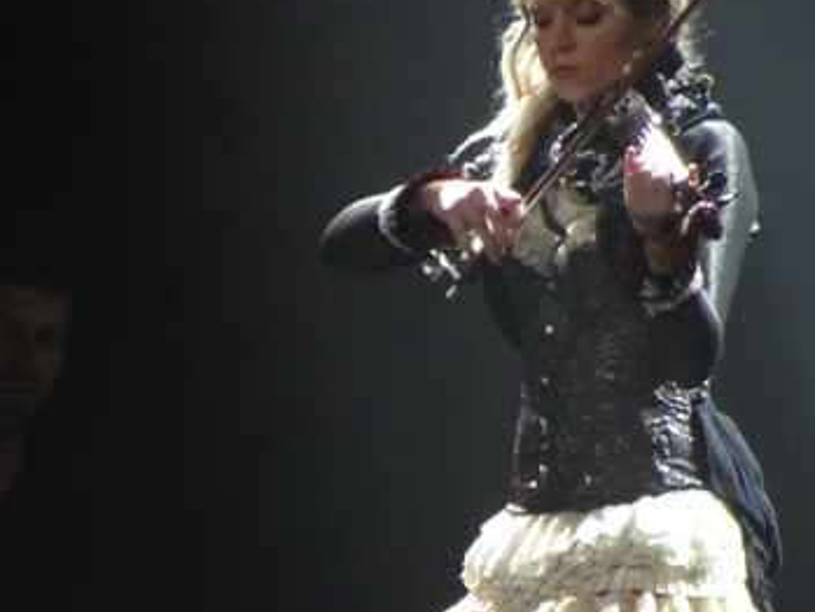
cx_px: 402
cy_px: 257
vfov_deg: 1.1
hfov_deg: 1.5
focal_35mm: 1339
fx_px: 31536
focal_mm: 122.7
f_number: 6.3
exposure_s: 1/125
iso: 800
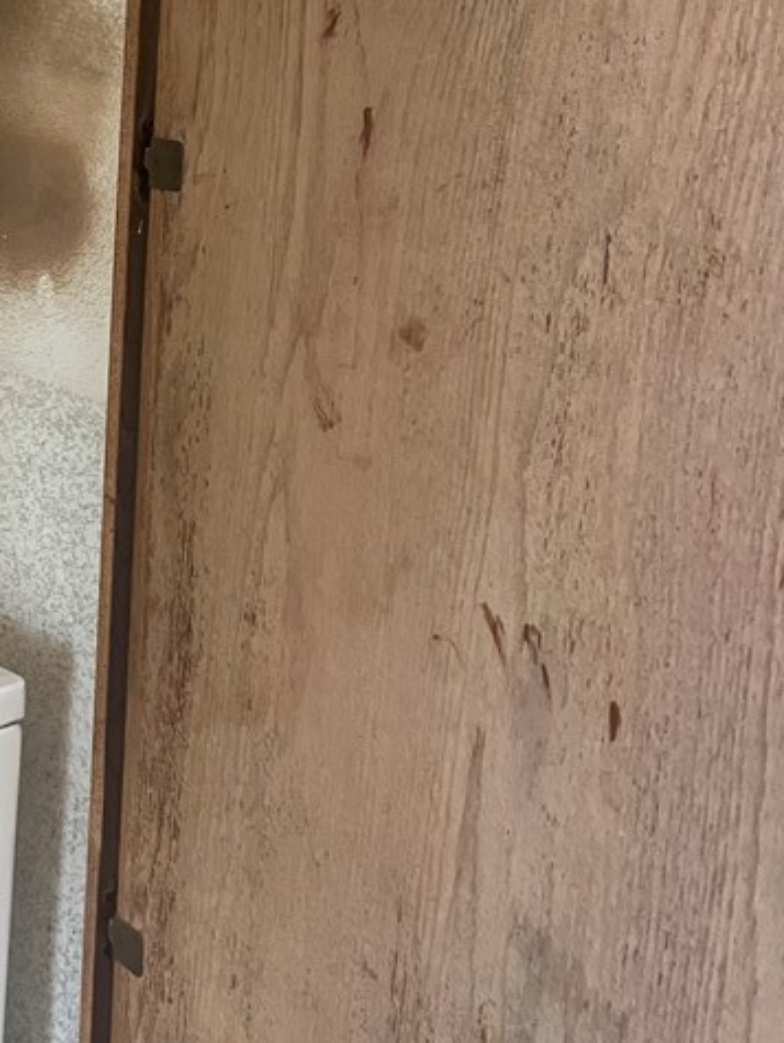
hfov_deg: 24.6
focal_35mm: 56
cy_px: 239
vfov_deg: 33.5
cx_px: -53
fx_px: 1689
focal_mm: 5.1
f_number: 1.6
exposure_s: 1/60
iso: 250
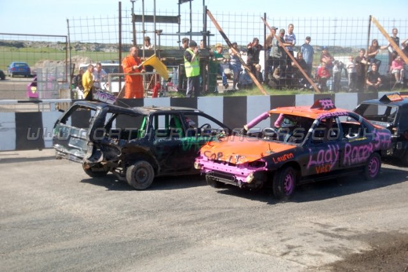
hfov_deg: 33.4
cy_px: 136
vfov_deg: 22.6
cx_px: 204
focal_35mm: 60
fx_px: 680
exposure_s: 1/800
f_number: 4.8
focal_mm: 40
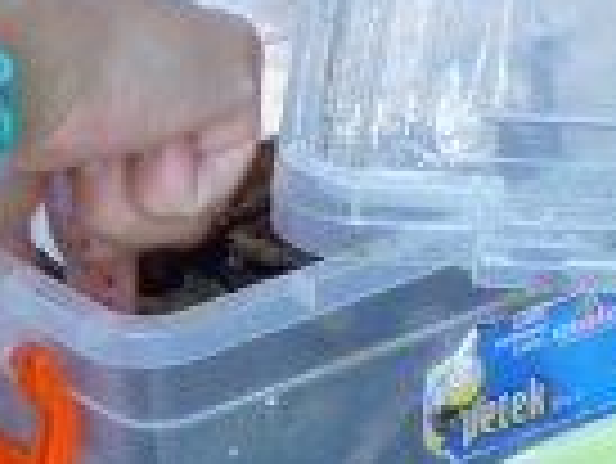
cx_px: 1043
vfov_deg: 3.0
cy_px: -302
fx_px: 8727
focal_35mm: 490
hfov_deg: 4.0
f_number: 3.6
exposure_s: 1/40
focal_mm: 18.7
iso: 250
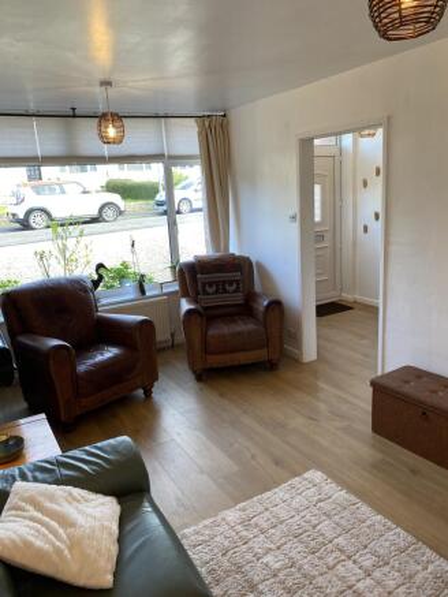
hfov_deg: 53.1
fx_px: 448
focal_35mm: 26
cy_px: 298
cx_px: 224
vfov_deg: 67.3
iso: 64
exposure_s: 1/100
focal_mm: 4.25
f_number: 1.8
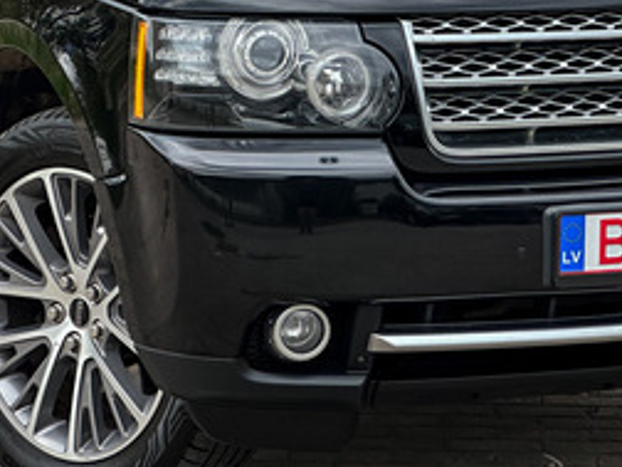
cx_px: 365
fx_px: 3288
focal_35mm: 183
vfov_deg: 8.1
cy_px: -22
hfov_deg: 10.8
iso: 80
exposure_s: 1/99
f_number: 2.8
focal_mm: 9
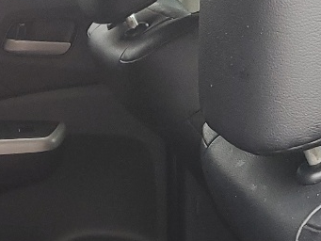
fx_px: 1132
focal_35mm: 122
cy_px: 312
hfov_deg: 15.8
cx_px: -19
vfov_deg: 11.8
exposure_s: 1/120
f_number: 1.5
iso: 92
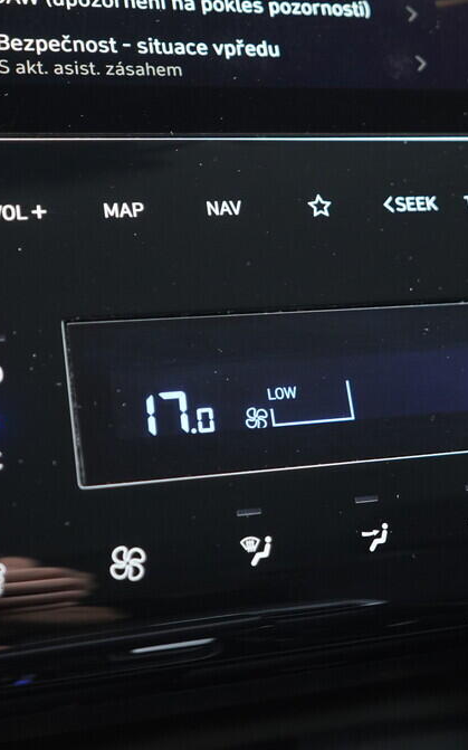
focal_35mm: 56
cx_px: 258
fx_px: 1144
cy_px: 372
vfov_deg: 36.3
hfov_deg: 23.1
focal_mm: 24
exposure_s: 1/40
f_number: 2.8
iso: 640
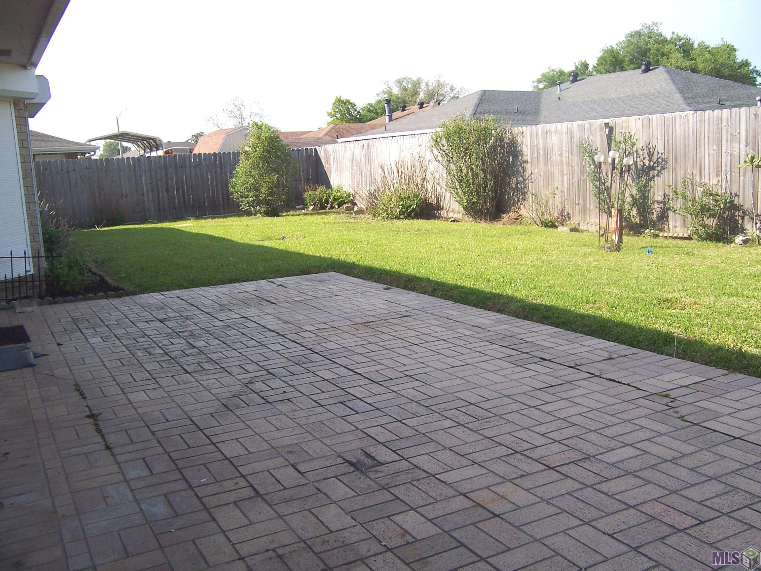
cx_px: 380
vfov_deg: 42.9
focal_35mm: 33
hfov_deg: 55.4
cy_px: 286
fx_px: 725
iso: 80
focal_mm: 5.5
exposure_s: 1/750
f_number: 3.4
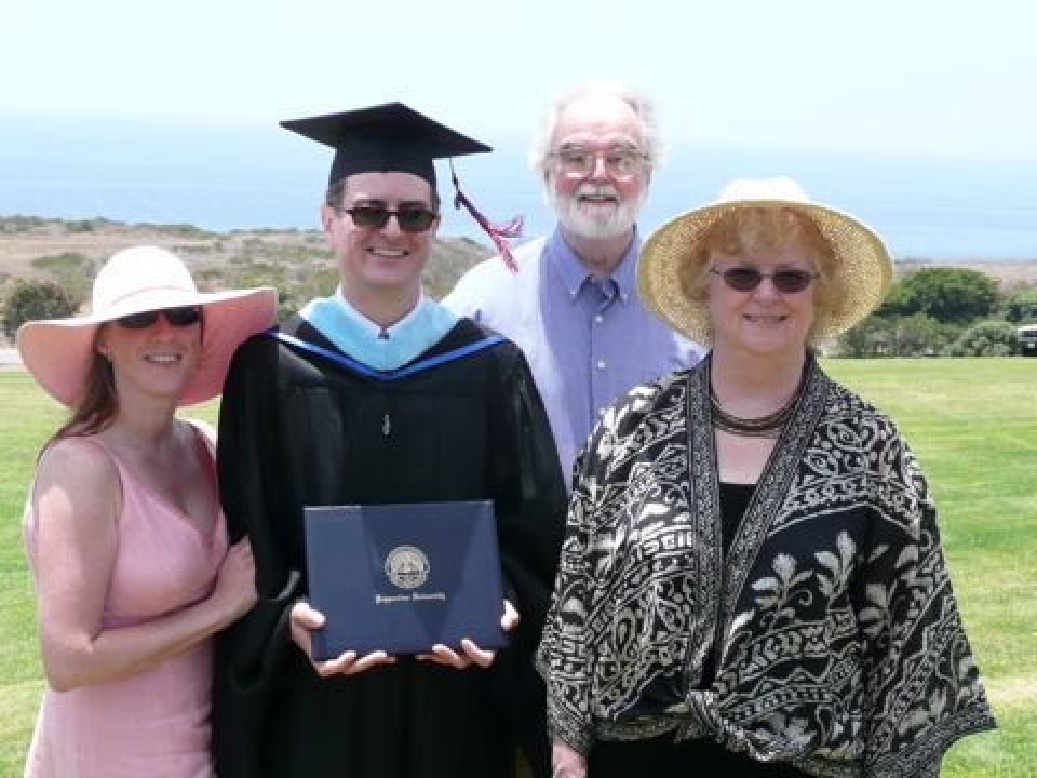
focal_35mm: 50
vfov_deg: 29.1
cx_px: 518
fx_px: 1498
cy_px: 389
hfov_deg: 38.2
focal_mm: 8.2
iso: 100
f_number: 4.2
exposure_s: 1/320
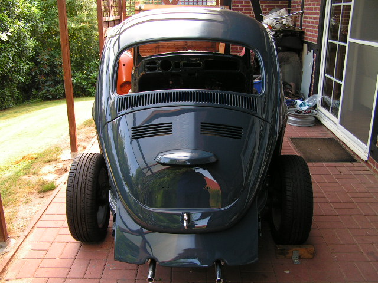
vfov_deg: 37.7
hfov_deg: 49.0
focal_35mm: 38
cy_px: 142
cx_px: 189
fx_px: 415
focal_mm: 6.3
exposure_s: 1/50
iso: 50
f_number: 3.2
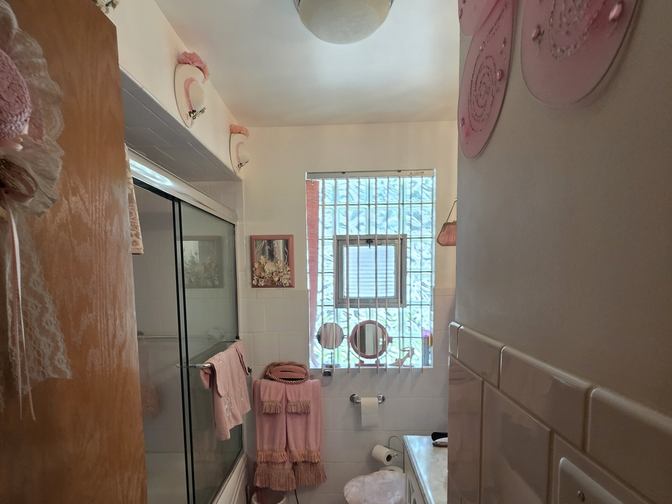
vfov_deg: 89.9
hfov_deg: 106.2
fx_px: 252
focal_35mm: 13
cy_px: 252
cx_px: 336
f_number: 1.9
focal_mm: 2.2
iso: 200
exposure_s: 1/60.2
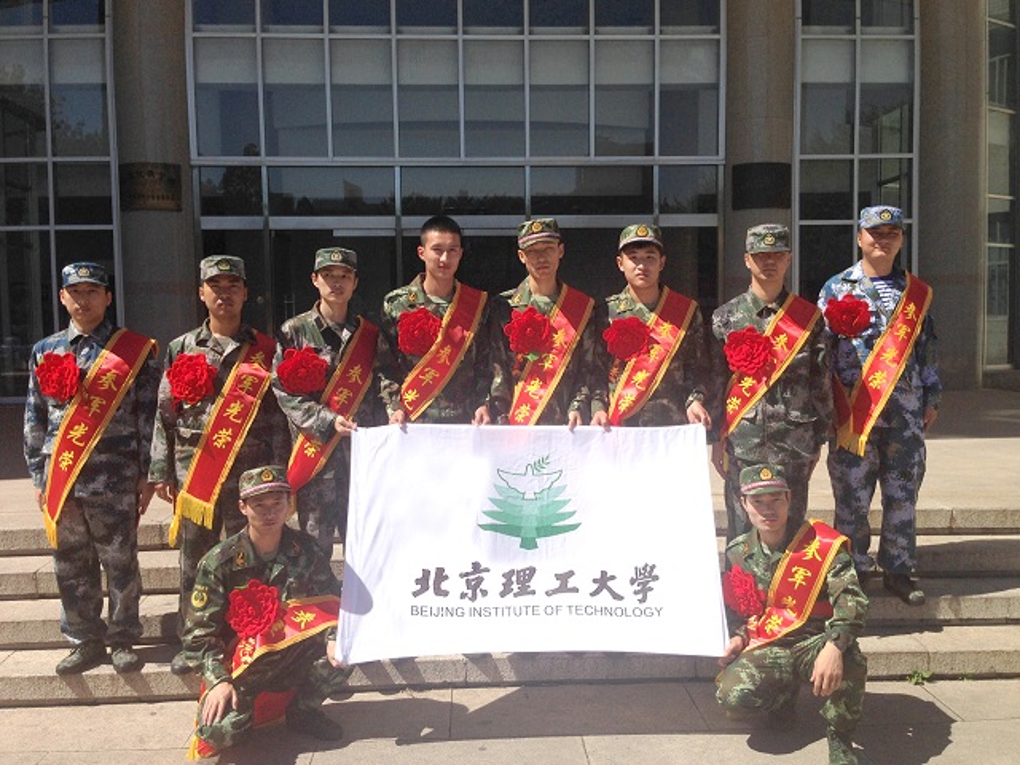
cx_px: 510
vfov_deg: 42.9
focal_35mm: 33
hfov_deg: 55.4
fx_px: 972
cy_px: 382
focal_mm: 4.12
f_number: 2.4
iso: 50
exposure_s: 1/2358
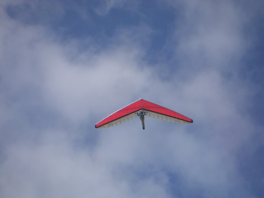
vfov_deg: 13.3
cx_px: 132
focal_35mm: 111
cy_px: 99
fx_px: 846
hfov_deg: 17.7
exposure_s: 1/350
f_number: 3.6
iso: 50
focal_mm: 17.1
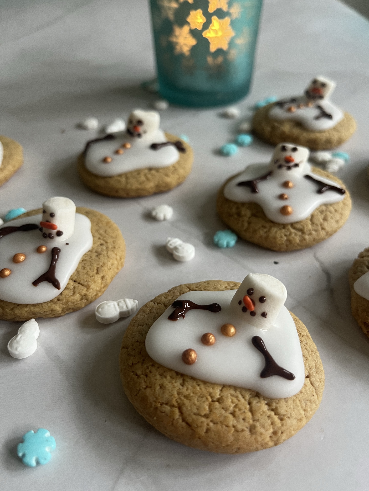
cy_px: 246
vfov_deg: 67.3
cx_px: 184
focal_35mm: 26
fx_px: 370
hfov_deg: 53.1
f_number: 1.6
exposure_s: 1/60
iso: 250
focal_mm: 5.1
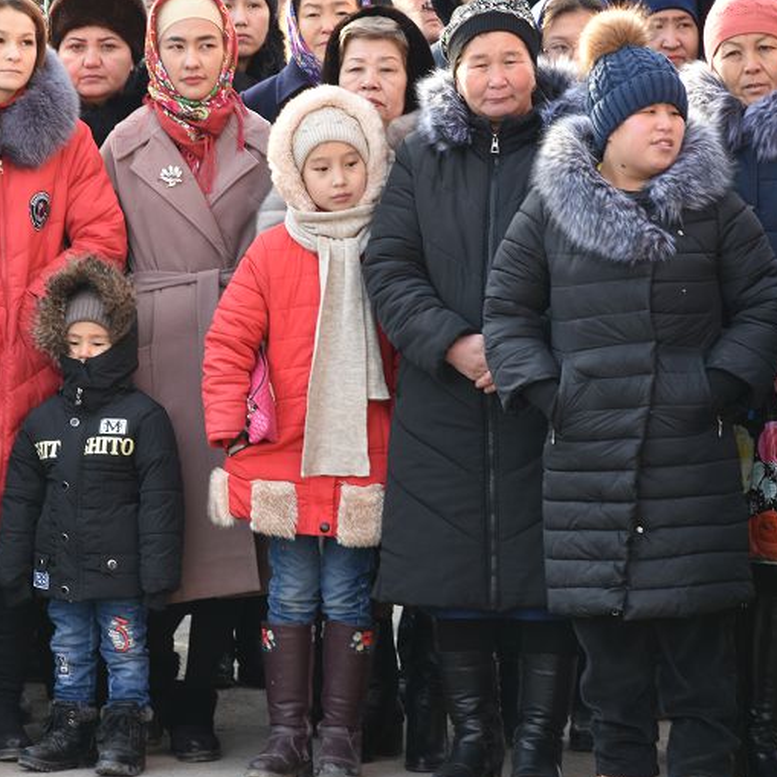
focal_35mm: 263
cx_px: 339
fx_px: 6675
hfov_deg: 6.7
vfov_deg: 6.7
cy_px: 306
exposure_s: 1/100
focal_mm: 105
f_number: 5.6
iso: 200
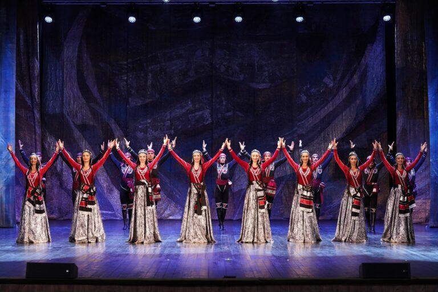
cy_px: 146
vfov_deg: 19.5
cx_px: 219
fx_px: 852
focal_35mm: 70
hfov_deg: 28.8
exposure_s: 1/200
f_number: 3.2
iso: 1000
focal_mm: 70
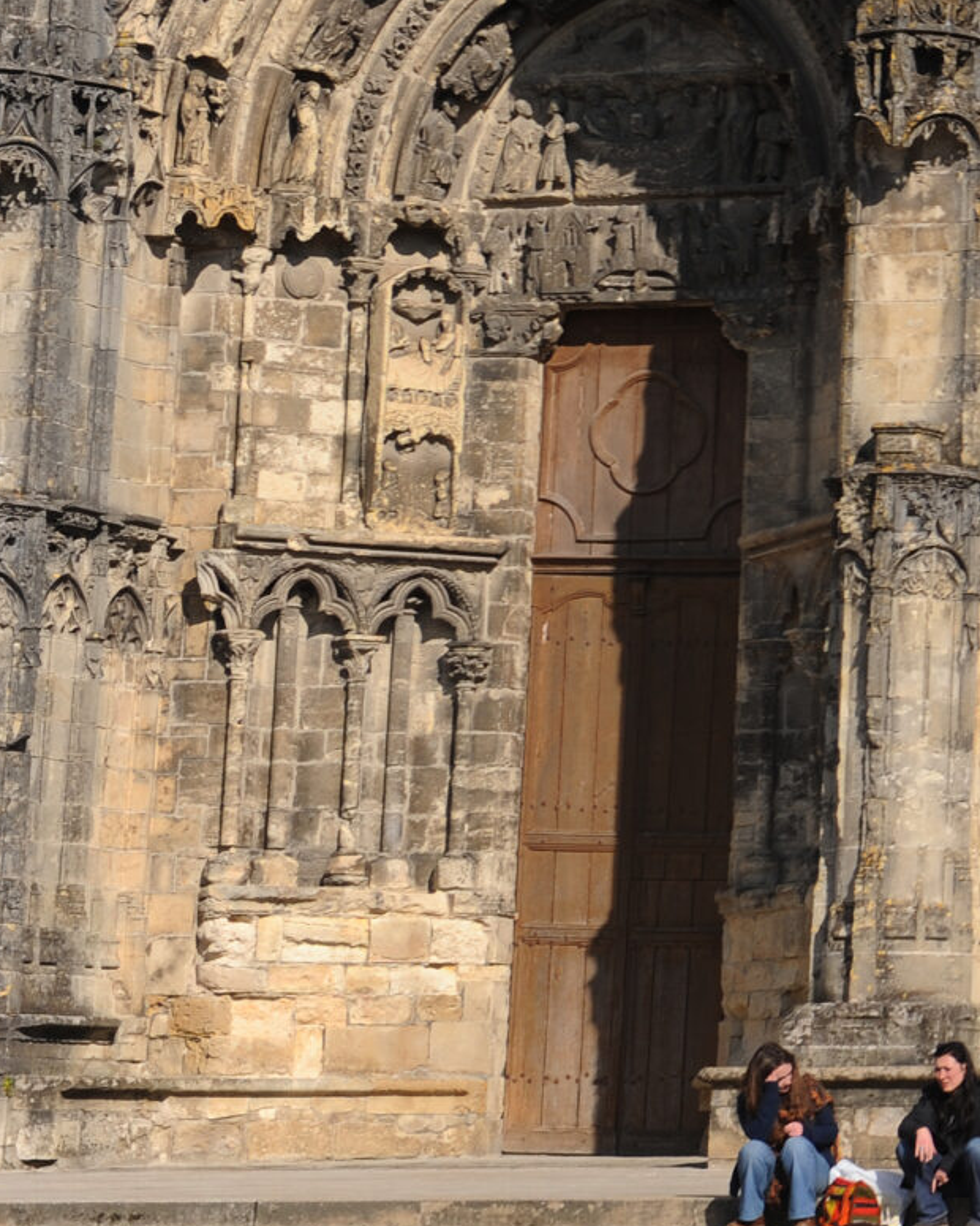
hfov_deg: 10.1
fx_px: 5221
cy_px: 174
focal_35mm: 144
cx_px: 1815
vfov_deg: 13.3
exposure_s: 1/1000
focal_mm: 48
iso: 200
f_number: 6.3
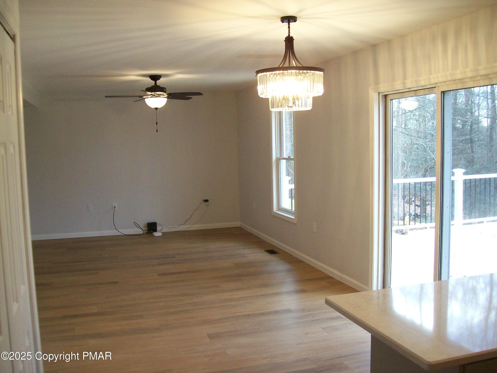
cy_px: 186
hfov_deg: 51.4
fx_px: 517
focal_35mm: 36
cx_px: 248
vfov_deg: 39.7
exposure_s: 1/47.6
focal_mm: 6
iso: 160
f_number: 2.7
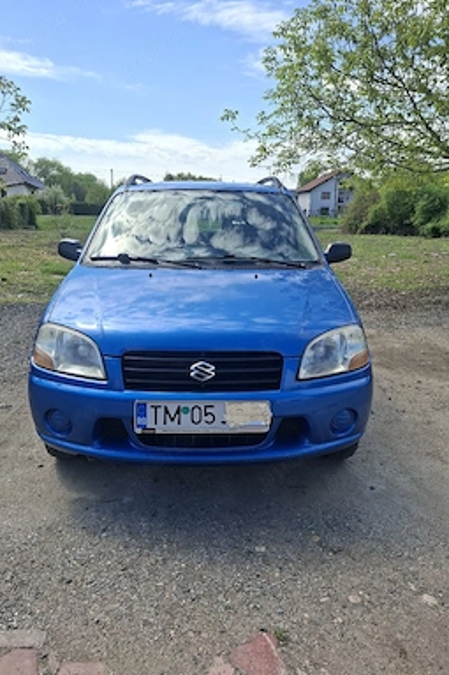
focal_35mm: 25
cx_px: 213
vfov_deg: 71.5
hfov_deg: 51.2
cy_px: 330
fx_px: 468
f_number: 1.8
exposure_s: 1/2000
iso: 50
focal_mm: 5.54
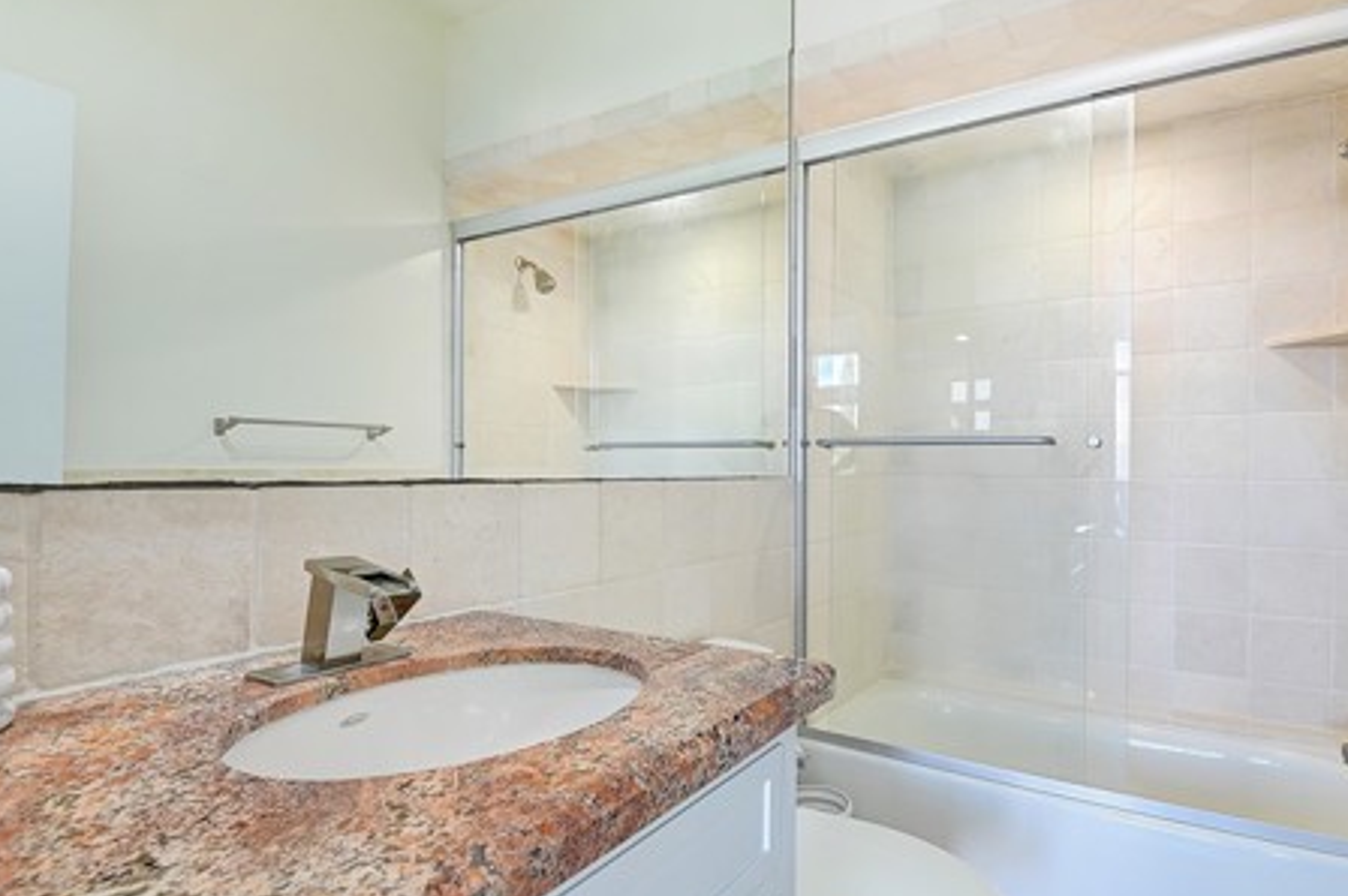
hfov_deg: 83.8
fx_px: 748
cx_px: 734
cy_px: 463
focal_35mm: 20
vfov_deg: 61.8
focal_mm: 14
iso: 250
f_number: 8
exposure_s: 1/6
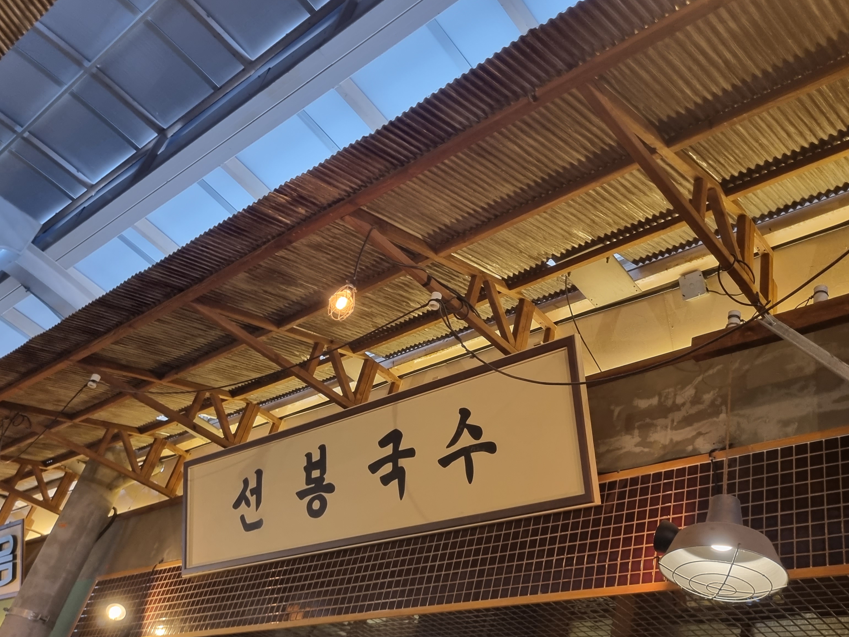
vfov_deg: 41.6
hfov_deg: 53.7
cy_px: 387
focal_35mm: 34
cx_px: 498
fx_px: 834
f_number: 1.8
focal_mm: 5.4
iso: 320
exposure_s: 1/40
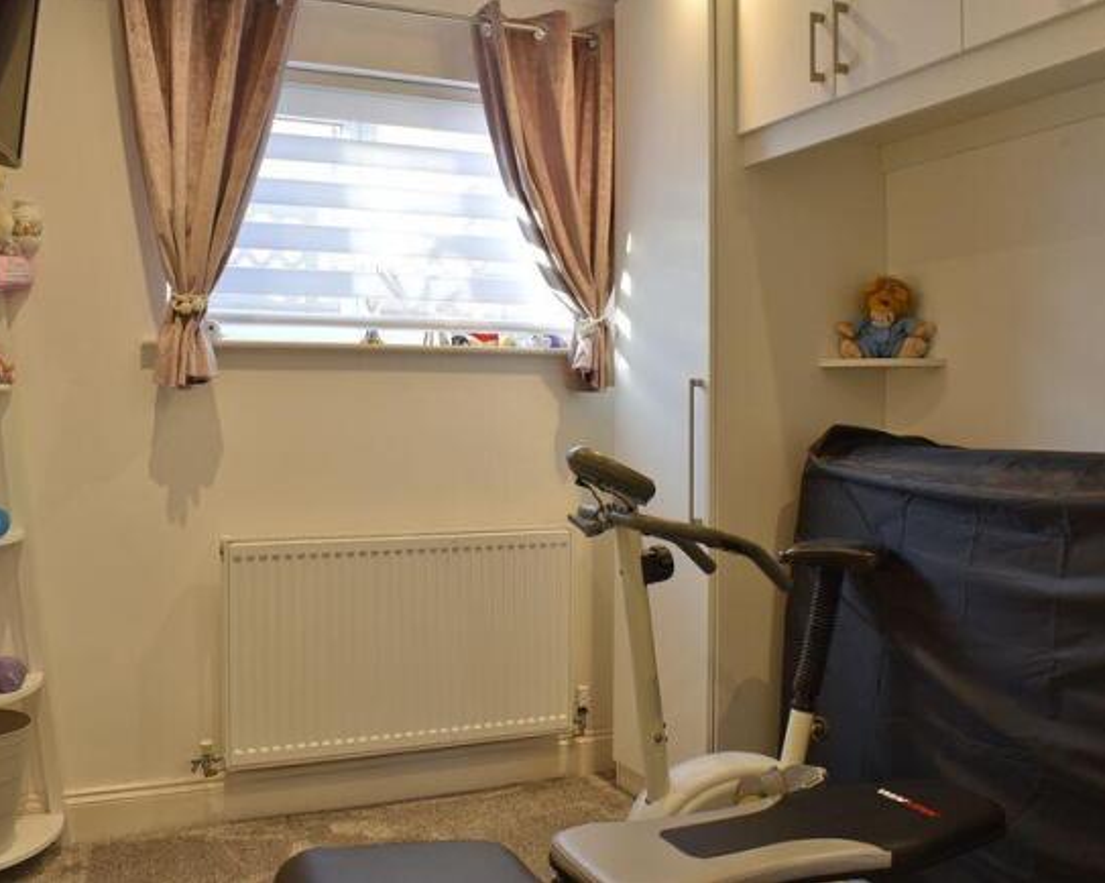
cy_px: 440
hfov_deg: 52.8
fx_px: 1112
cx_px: 517
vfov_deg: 43.3
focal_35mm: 34
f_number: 13
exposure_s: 1/3
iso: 125
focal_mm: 20
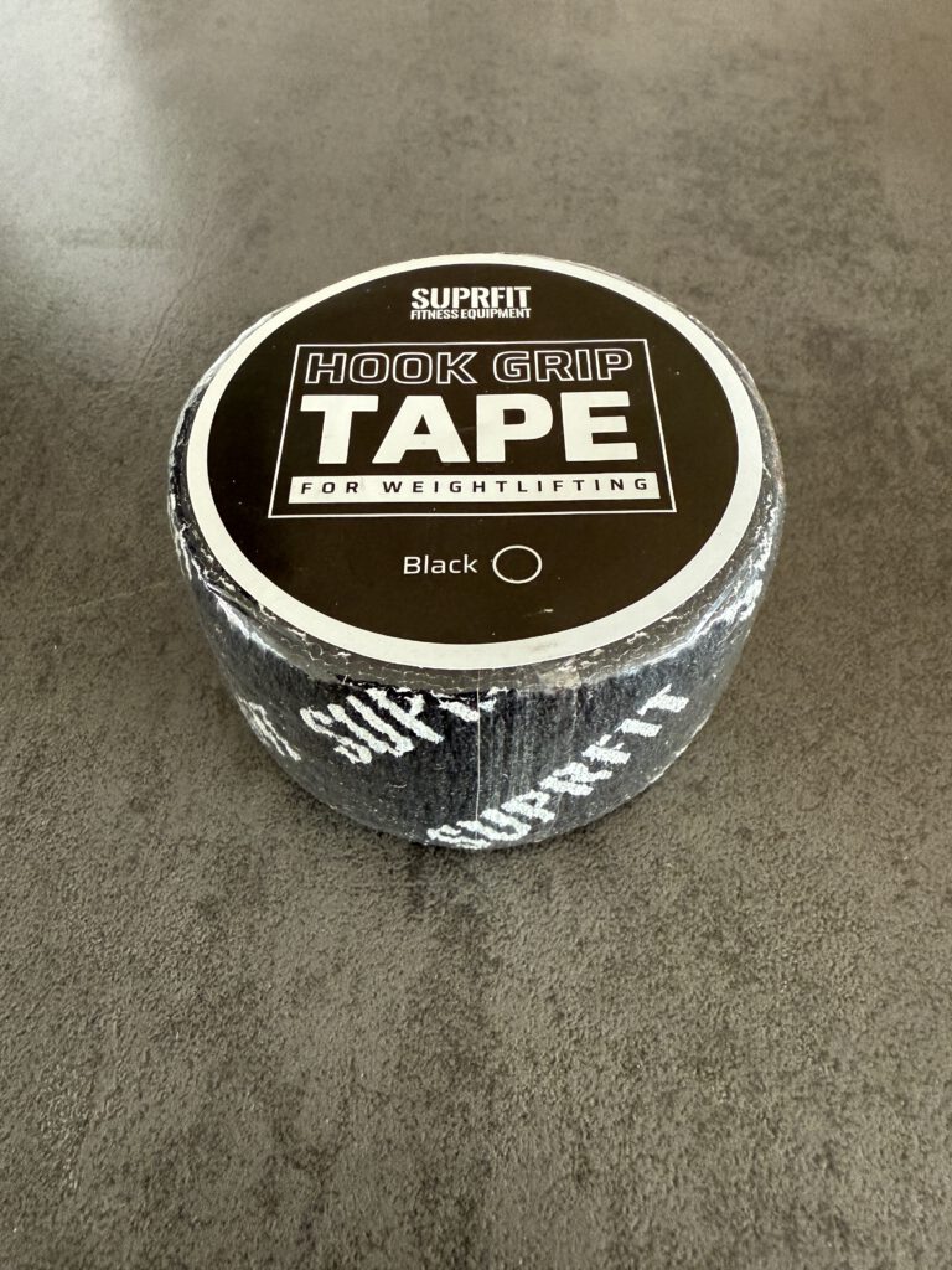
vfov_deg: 71.6
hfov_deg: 56.8
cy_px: 635
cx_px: 476
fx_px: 880
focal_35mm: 24
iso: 500
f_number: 2.2
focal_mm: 2.22
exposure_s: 1/60
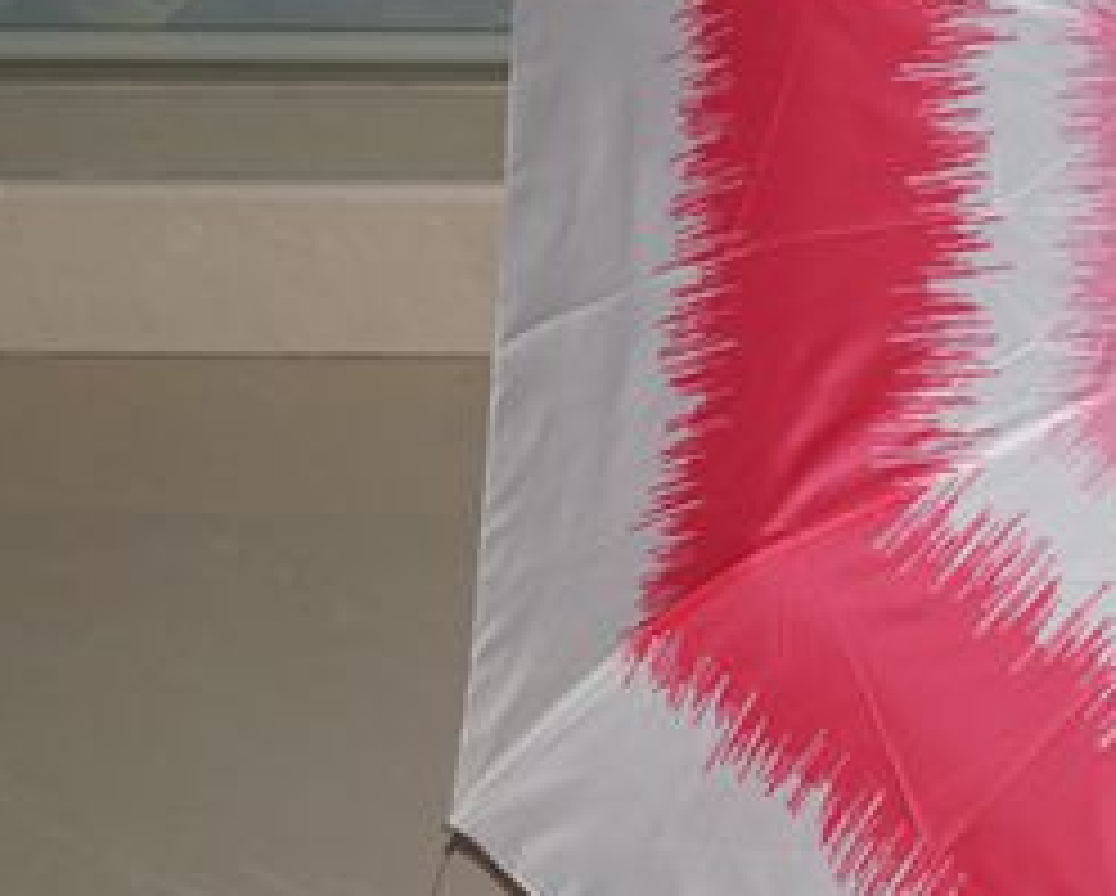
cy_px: 414
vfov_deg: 11.4
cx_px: 1570
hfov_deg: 13.5
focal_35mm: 136
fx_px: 4497
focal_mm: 30
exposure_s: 1/60
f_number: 4.5
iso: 250
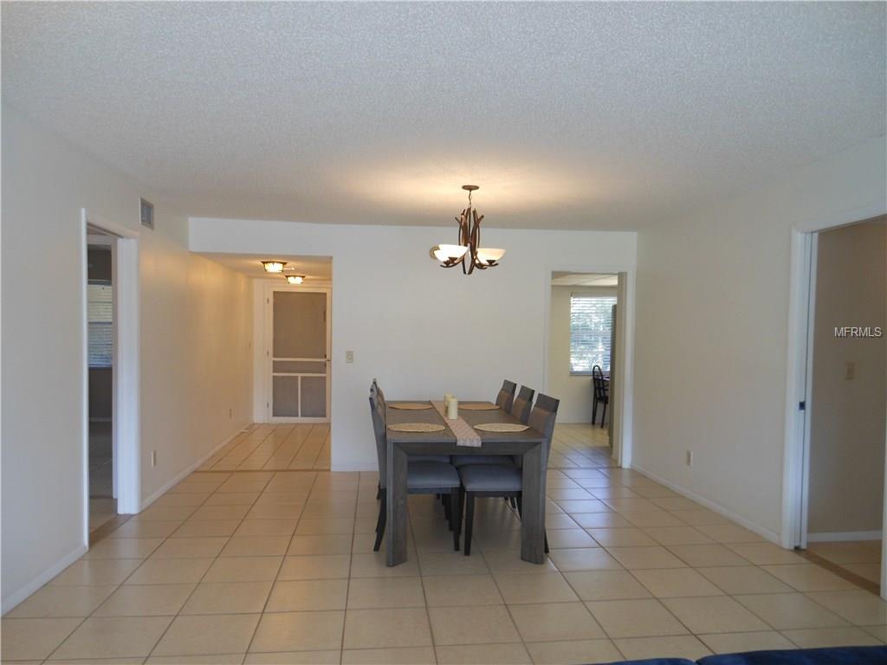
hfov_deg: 69.4
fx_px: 641
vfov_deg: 54.9
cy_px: 332
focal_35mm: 25
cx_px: 444
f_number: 3.2
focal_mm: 4.5
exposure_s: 1/30
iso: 100
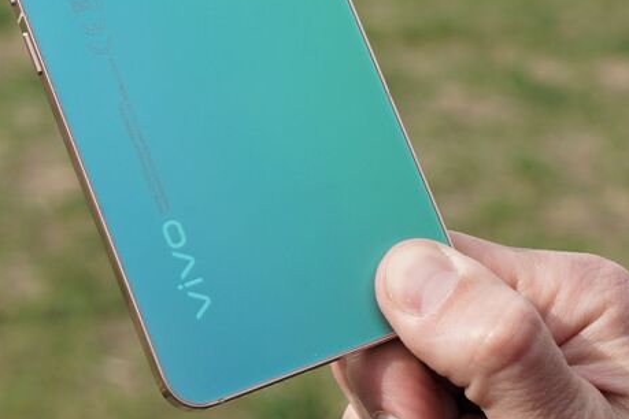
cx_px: 151
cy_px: 71
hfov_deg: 17.4
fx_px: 2044
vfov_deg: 11.7
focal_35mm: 117
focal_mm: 56
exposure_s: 1/160
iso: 100
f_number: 8
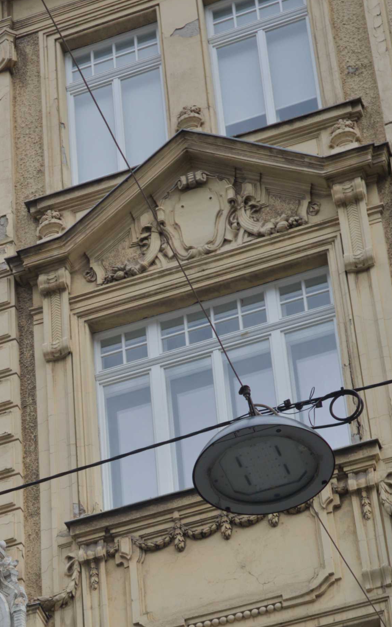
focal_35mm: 134
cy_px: 675
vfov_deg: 15.2
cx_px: -40
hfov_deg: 9.7
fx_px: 2290
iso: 100
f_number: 5
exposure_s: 1/400
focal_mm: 26
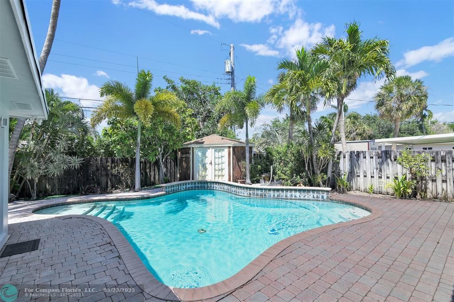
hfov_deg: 96.8
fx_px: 202
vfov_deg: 73.7
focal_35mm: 16
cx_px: 227
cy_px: 151
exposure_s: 1/1000
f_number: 8
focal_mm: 16
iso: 200
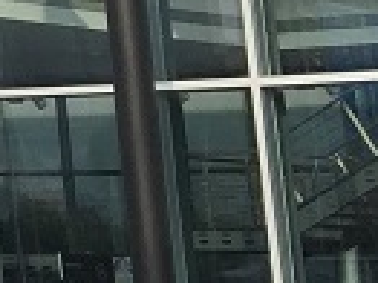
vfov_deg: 6.3
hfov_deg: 7.3
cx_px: -964
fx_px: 2422
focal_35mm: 222
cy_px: -422
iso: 32
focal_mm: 4.15
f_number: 2.2
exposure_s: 1/1276
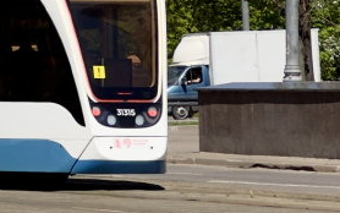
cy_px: -243
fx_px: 3532
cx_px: -207
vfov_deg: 3.4
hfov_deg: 5.4
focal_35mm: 381
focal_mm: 9
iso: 32
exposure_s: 1/943
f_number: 2.8
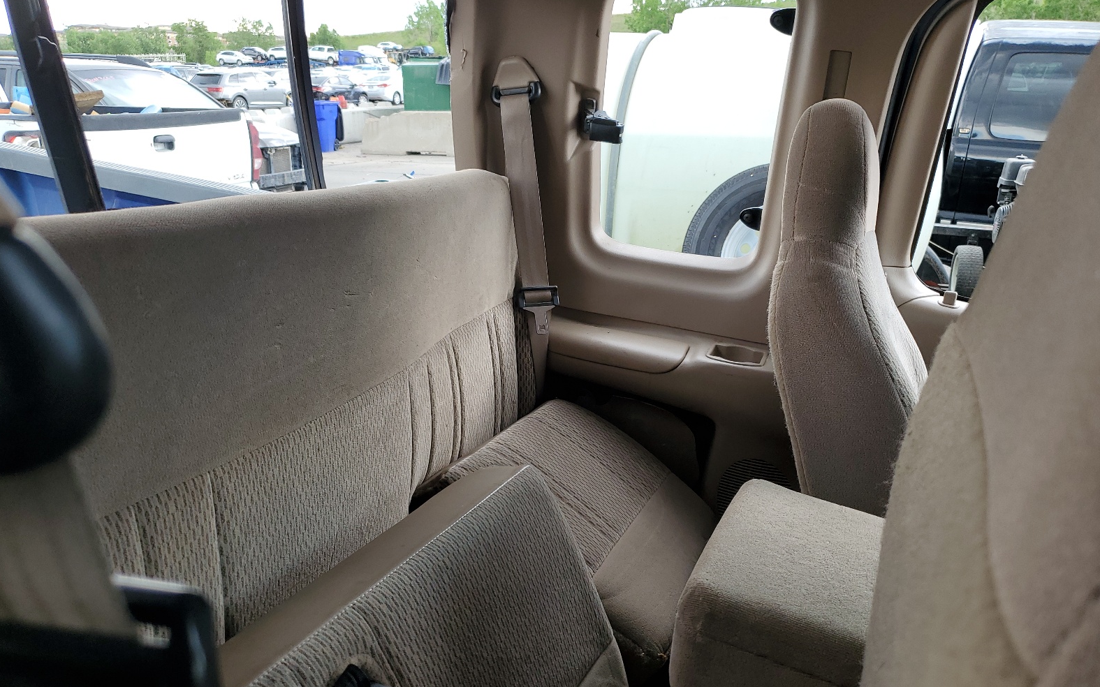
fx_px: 839
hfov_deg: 66.5
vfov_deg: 44.3
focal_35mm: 28
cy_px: 405
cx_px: 552
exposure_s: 1/143
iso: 50
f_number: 1.5
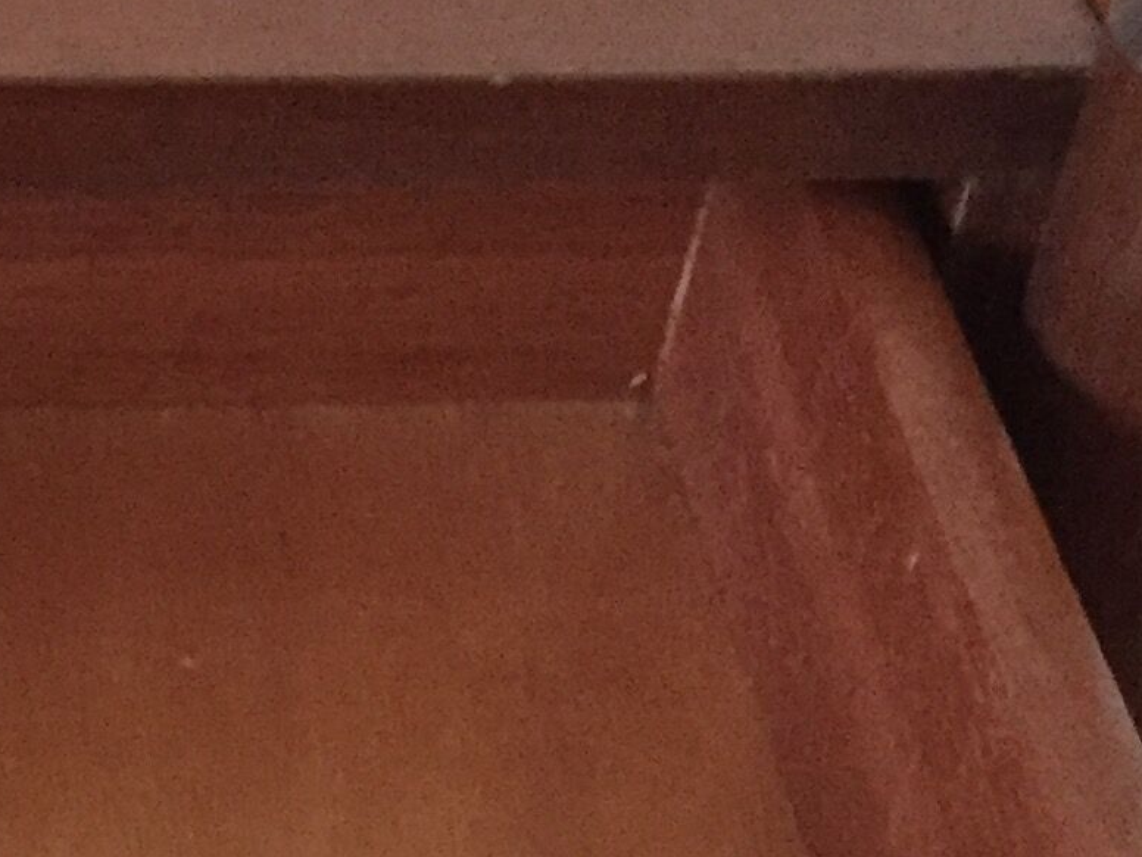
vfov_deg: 11.8
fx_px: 4025
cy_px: 1084
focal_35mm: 122
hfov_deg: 15.1
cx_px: -492
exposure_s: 1/25
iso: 250
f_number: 2.2
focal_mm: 4.15
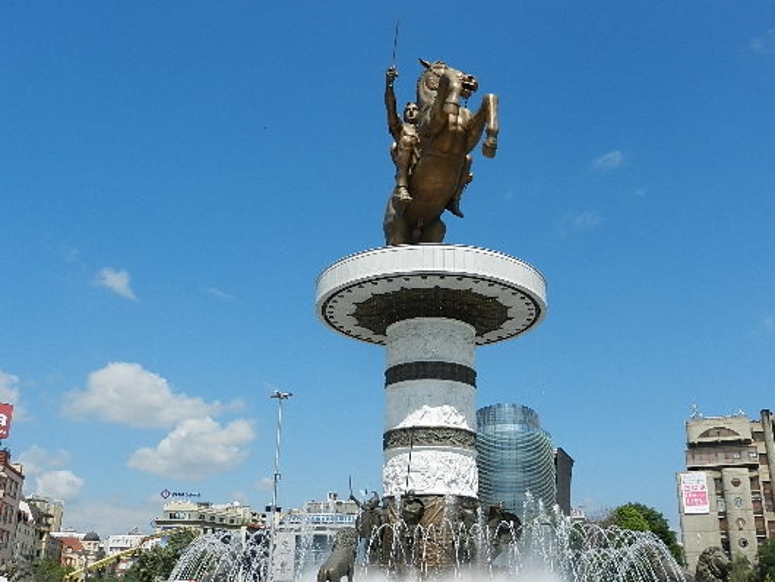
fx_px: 784
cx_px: 440
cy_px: 325
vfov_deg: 40.7
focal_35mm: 35
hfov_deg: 52.4
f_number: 3.6
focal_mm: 5.1
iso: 160
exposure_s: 1/2000
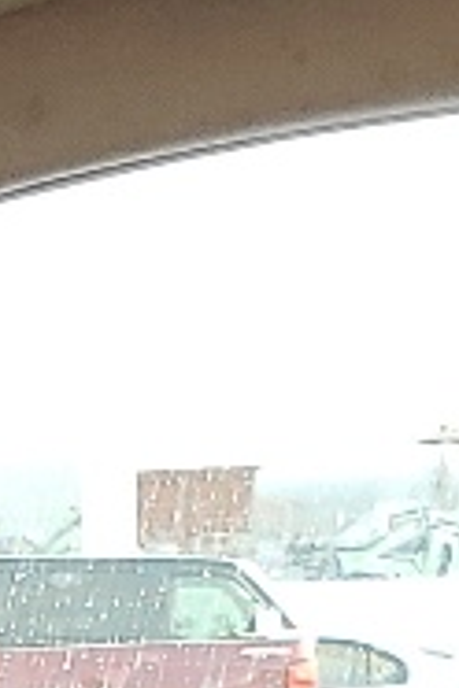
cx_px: -274
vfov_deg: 7.6
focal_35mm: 233
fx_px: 4456
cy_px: 2123
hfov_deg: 5.8
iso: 50
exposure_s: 1/169
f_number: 1.5
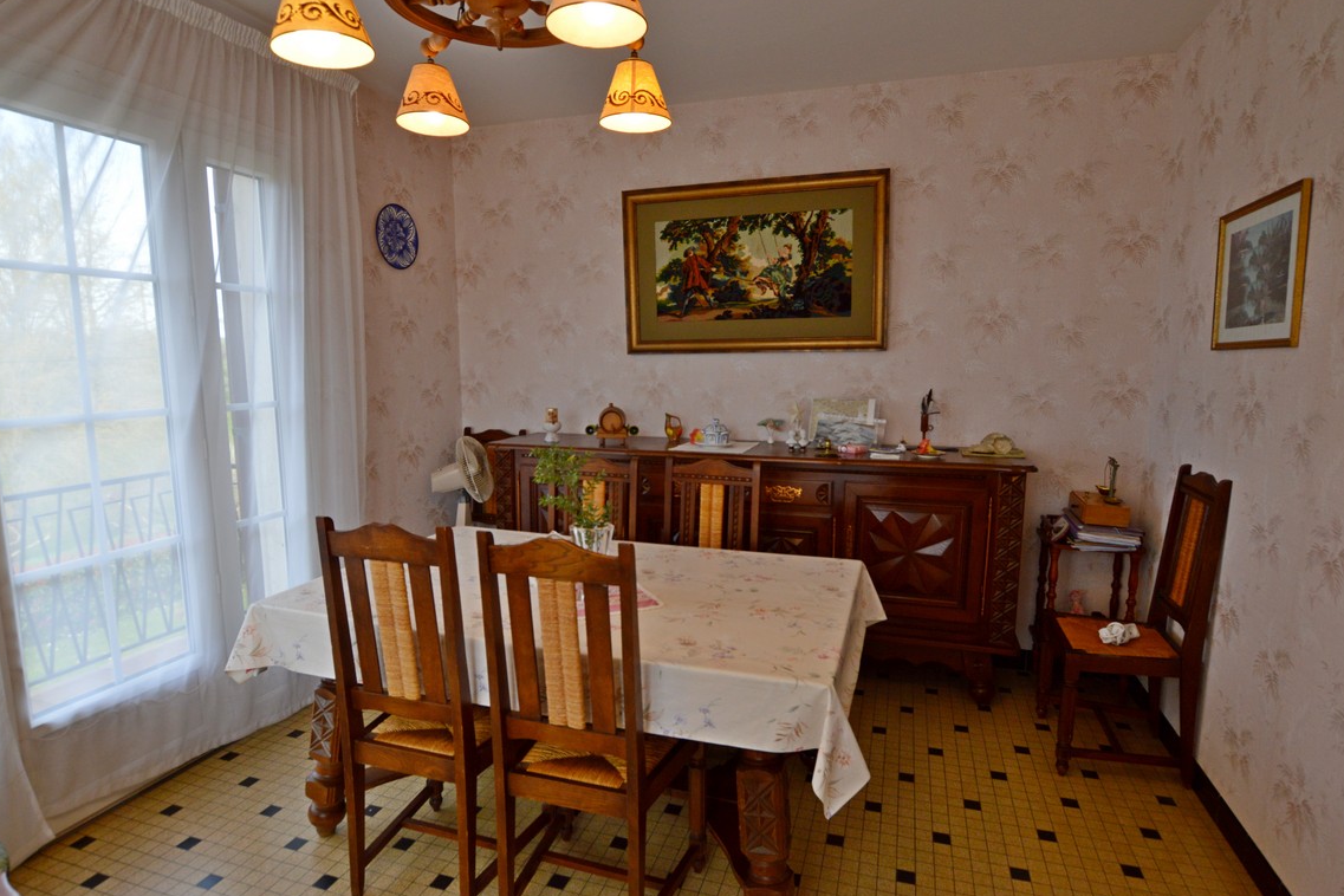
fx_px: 709
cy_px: 457
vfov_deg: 64.5
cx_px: 671
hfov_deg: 86.9
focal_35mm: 19
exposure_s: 1/125
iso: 400
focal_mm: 12
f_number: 5.6
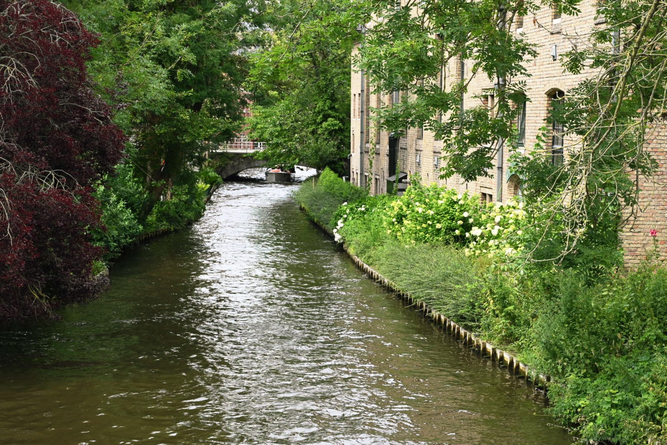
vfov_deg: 19.5
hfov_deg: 28.8
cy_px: 222
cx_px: 334
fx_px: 1297
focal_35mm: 70
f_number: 9
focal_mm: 70
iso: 400
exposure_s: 1/323
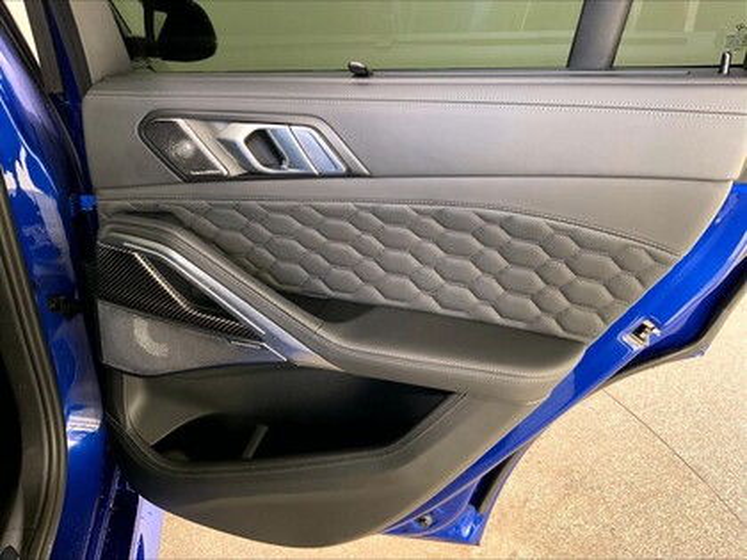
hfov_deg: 61.7
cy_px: 280
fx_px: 626
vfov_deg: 48.2
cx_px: 374
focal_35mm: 29
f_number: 1.8
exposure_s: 1/60
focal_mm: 3
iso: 80
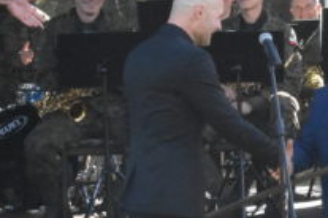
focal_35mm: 251
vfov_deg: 5.5
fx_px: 2282
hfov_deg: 8.2
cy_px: 164
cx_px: 371
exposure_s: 1/1000
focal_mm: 55
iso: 8000
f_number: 16
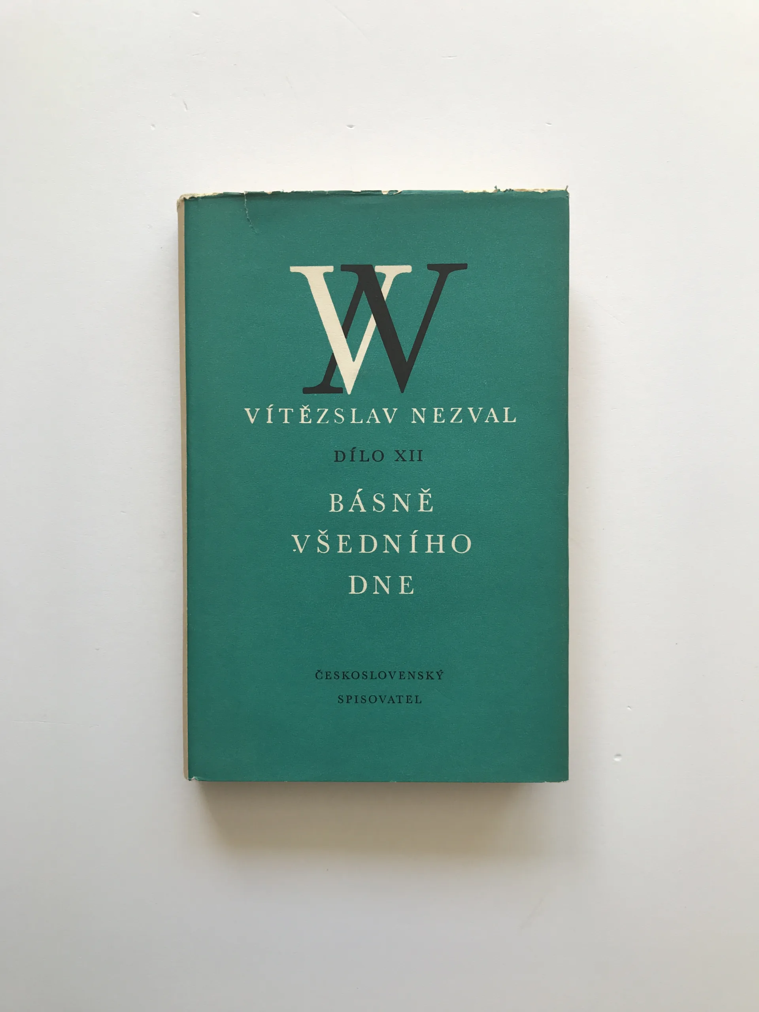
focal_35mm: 28
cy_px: 506
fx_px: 819
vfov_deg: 63.4
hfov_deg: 49.7
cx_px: 380
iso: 25
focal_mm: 3.99
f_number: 1.8
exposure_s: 1/100
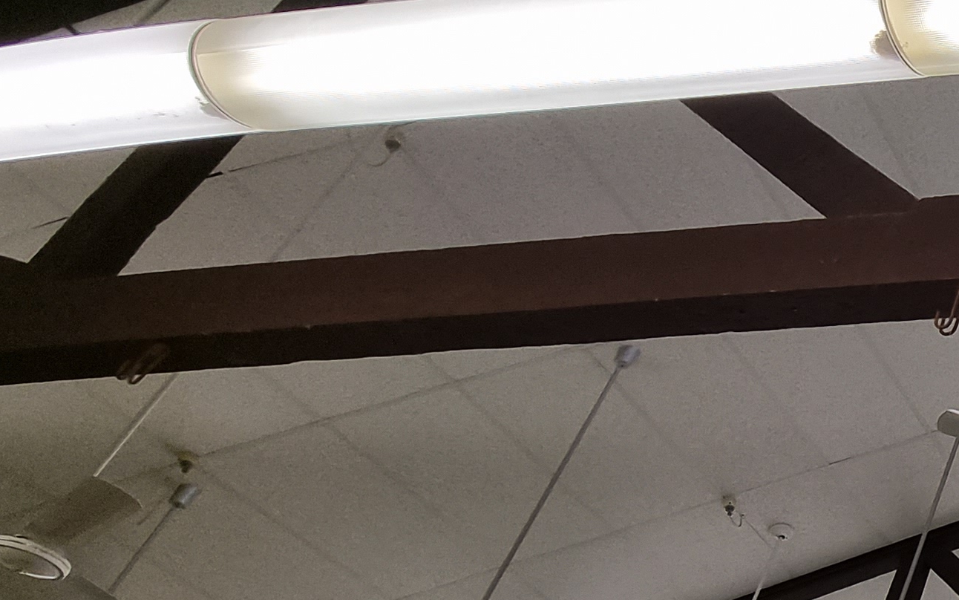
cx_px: 1436
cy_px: 612
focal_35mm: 43
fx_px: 1124
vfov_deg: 27.9
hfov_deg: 29.0
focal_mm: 2.2
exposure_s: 1/100
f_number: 2.2
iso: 80
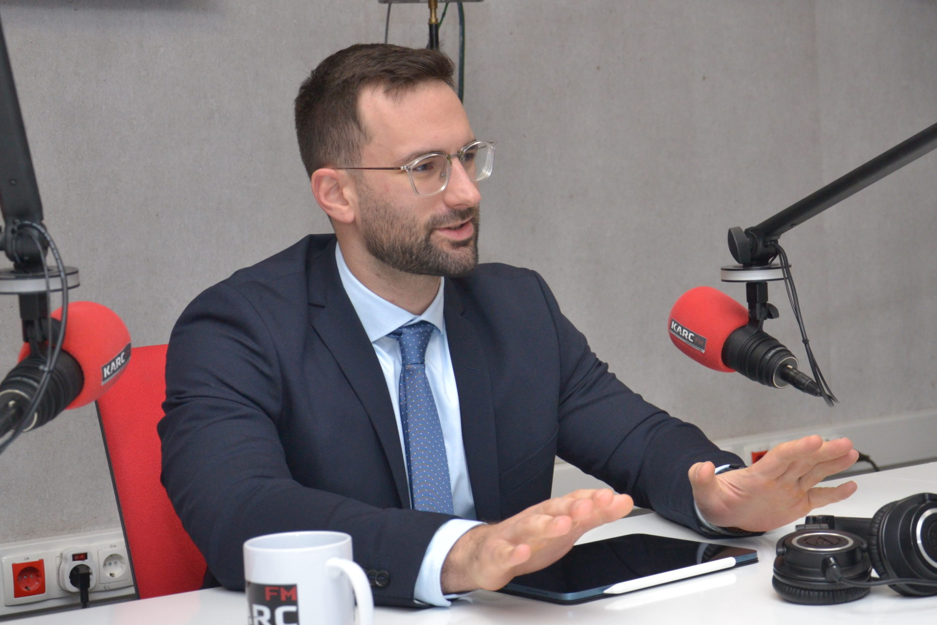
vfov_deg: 21.9
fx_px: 1614
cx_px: 613
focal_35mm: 62
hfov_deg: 32.2
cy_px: 330
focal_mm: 30
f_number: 4.2
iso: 800
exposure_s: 1/200
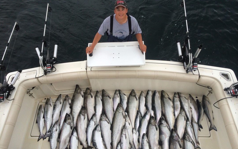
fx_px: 208
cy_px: 73
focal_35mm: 32
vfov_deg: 39.4
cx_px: 119
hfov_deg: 59.6
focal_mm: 4.12
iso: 50
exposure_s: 1/120
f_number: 2.2
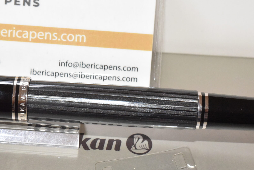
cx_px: 113
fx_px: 678
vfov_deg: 14.3
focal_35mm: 96
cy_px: 89
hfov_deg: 21.2
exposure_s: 1/100
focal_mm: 60
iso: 12800
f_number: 18
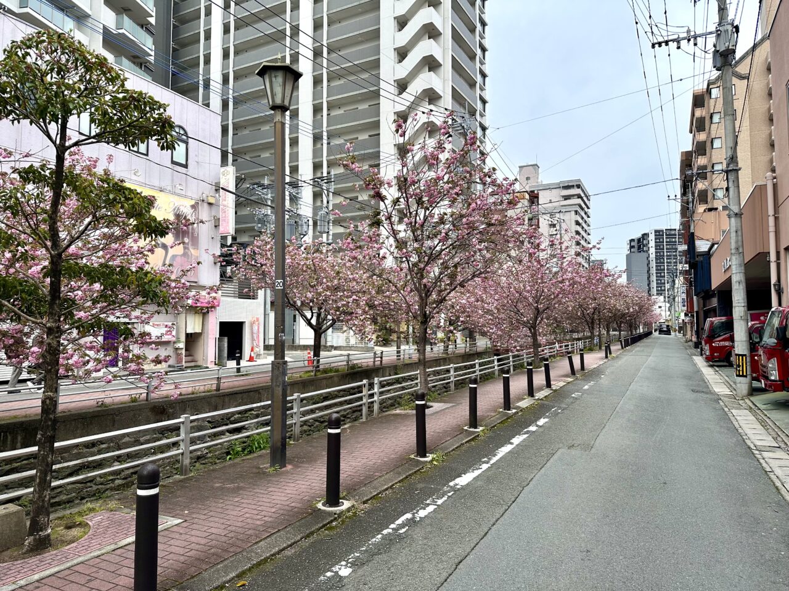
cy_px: 296
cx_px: 394
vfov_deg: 56.8
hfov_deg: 71.6
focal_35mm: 24
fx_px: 547
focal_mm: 6.86
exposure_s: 1/422
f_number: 1.78
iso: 80
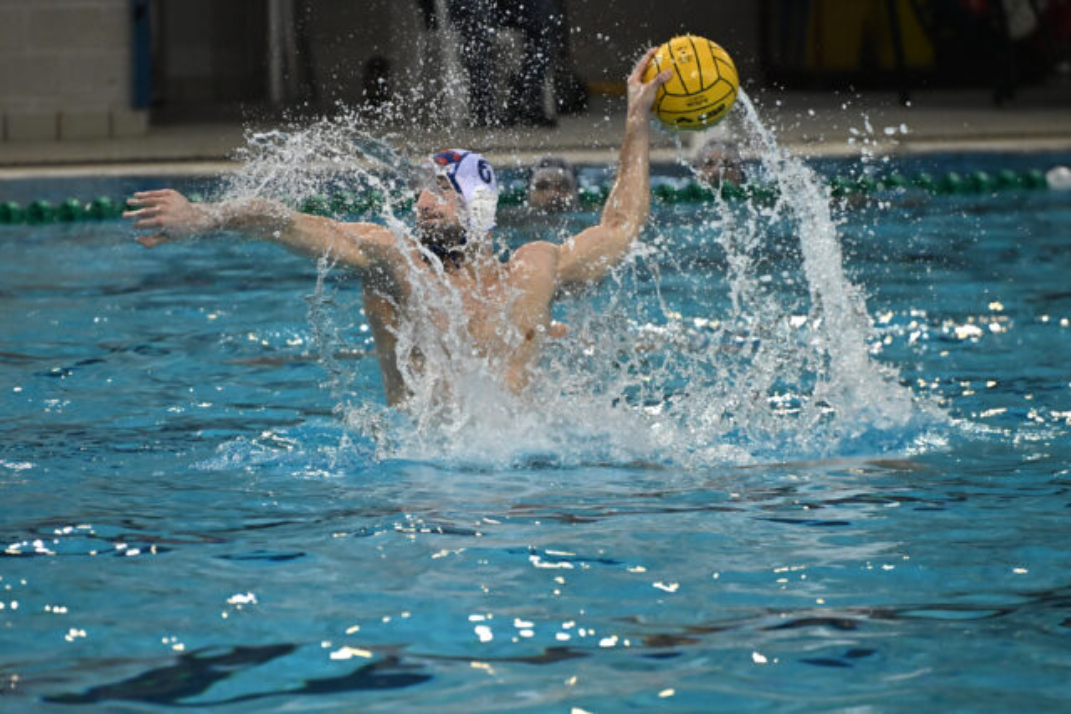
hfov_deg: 8.6
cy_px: 357
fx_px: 7141
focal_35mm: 240
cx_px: 536
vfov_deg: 5.7
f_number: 5.6
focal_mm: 240
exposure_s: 1/1250
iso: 8000
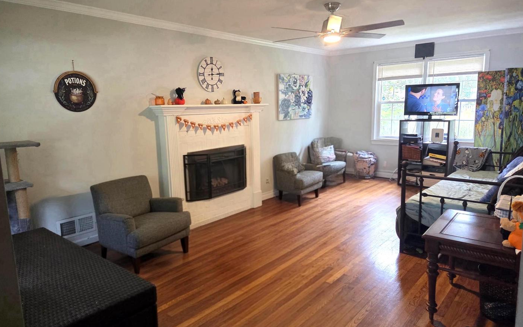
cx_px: 259
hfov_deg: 72.5
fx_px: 356
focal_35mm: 25
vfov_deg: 49.3
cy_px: 157
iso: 500
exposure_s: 1/120
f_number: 1.8
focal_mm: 5.4
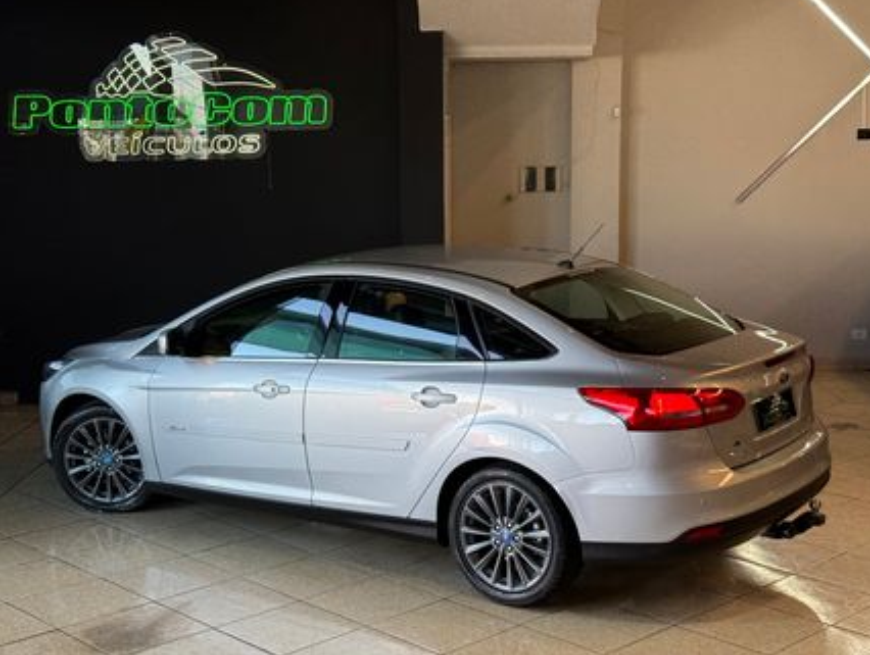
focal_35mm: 53
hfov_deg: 36.1
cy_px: 302
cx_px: 462
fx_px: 1334
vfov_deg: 27.6
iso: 100
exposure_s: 1/120
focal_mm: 6.76
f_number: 1.78
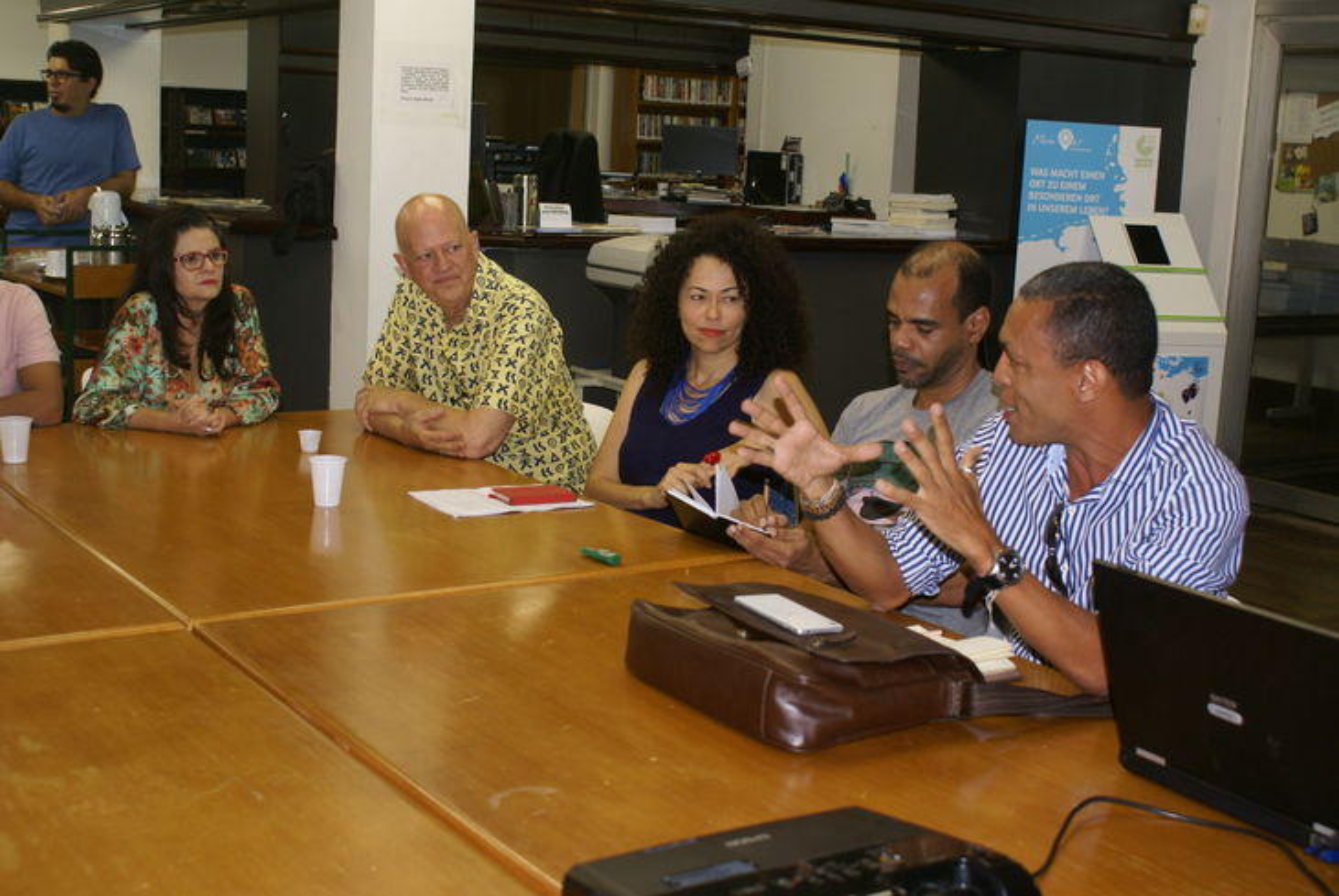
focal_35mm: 42
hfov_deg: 46.4
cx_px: 670
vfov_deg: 32.0
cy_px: 448
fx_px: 1564
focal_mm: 28
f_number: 5
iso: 400
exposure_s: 1/60
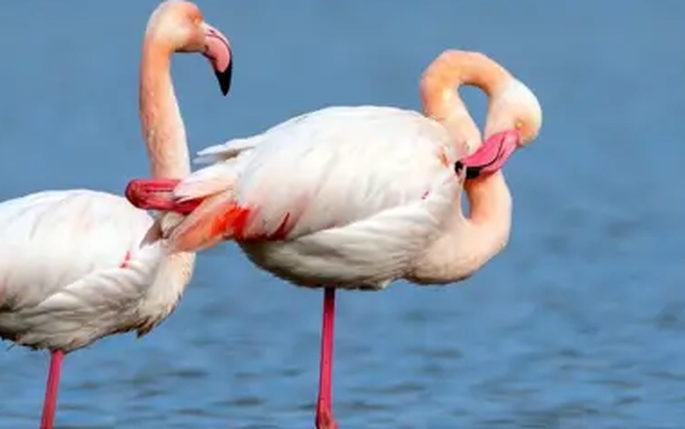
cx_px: 262
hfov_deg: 1.1
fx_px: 36446
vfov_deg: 0.7
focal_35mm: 1952
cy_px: 199
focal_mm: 550
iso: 220
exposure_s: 1/800
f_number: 8
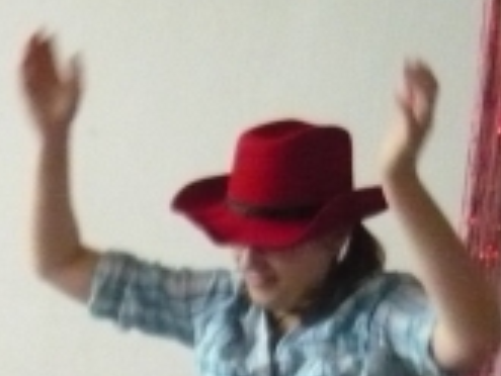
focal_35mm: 140
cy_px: 544
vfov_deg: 10.3
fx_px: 2028
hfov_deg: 12.7
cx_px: -419
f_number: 2.8
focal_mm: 5.5
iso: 800
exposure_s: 1/60
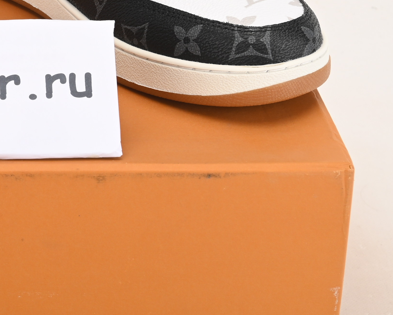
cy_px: 0
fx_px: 1652
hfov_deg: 13.3
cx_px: -37
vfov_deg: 10.8
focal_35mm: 142
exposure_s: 1/200
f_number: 11
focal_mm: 41
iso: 100
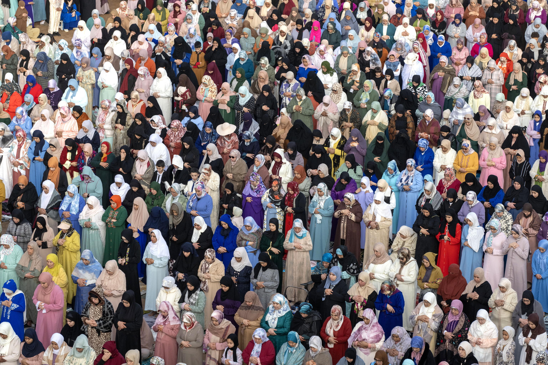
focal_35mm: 160
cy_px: 182
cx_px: 274
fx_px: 2435
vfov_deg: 8.6
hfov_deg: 12.8
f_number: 5.6
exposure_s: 1/2500
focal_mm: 160
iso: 800
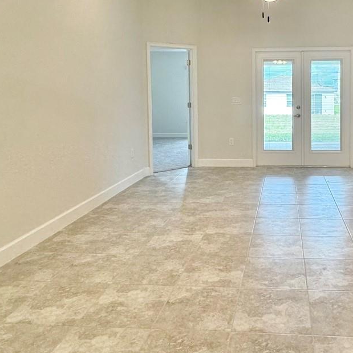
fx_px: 369
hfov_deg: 49.4
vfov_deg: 49.9
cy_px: 109
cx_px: 258
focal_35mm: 32
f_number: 2.2
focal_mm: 2.22
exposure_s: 1/120
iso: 160
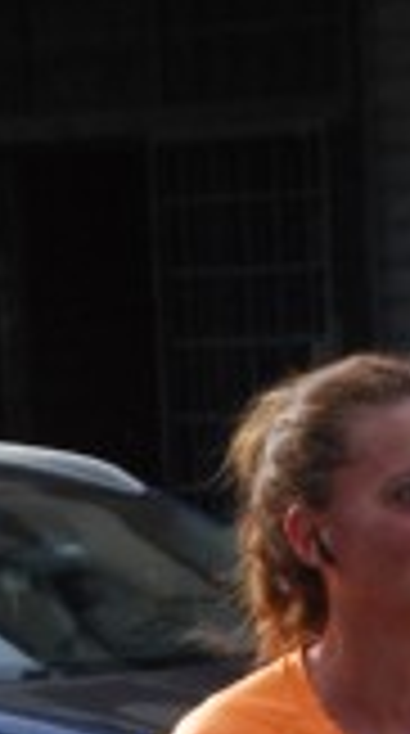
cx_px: 457
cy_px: 1144
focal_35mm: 337
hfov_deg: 3.6
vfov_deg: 6.3
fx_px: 6551
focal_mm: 58
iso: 1000
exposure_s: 1/1250
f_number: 5.3
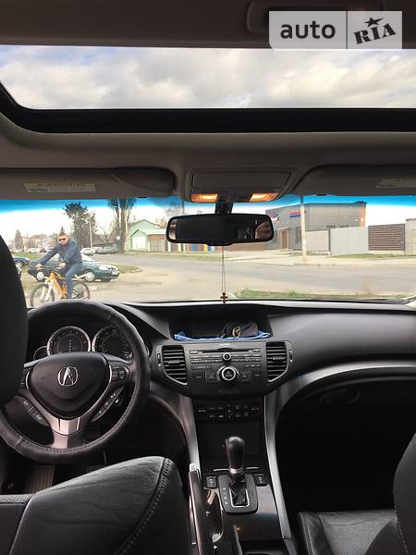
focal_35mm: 29
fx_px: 465
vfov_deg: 61.7
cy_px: 278
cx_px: 208
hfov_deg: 48.2
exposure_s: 1/110
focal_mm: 4.2
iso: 32
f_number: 2.2
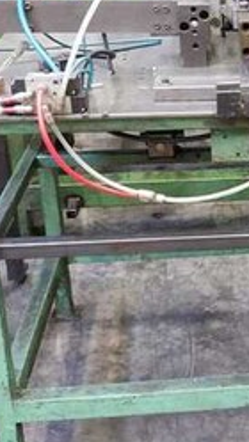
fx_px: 986
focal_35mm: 84
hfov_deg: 14.0
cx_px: 281
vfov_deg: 25.3
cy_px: 178
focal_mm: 4.5
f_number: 2
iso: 863
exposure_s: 1/12
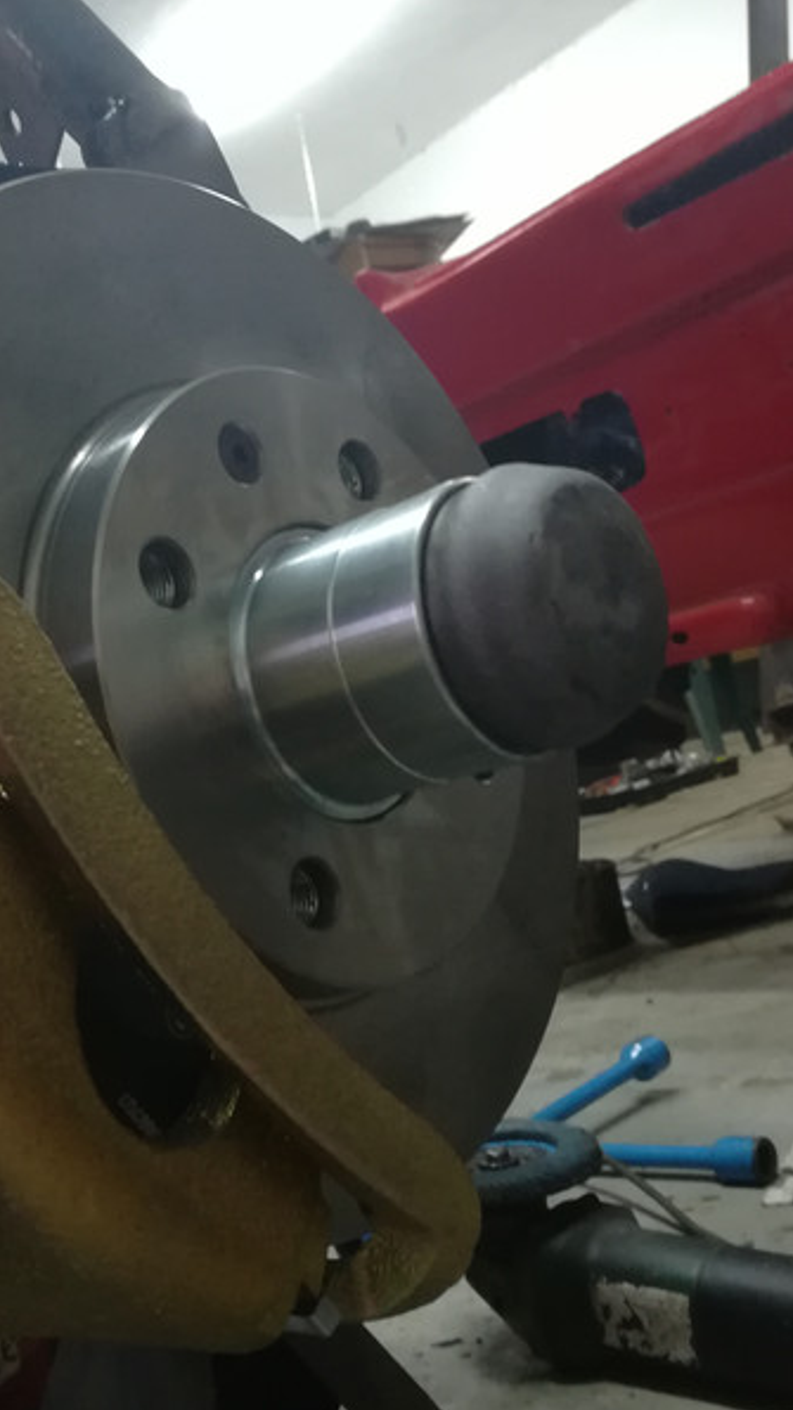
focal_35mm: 38
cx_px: 178
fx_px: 1421
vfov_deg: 52.6
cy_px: 795
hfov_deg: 30.5
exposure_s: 1/25
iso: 320
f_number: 2.2
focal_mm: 3.83
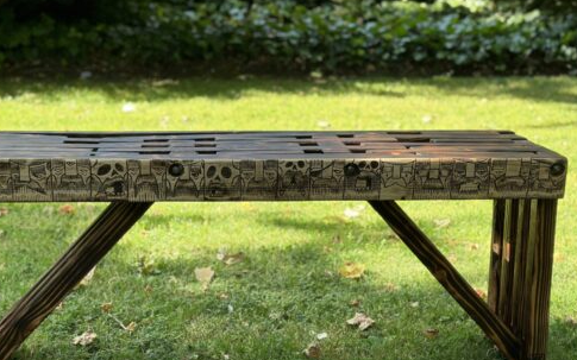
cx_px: 263
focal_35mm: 63
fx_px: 991
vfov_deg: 20.5
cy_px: 245
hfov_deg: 32.5
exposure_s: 1/519
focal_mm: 6.86
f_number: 1.78
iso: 80
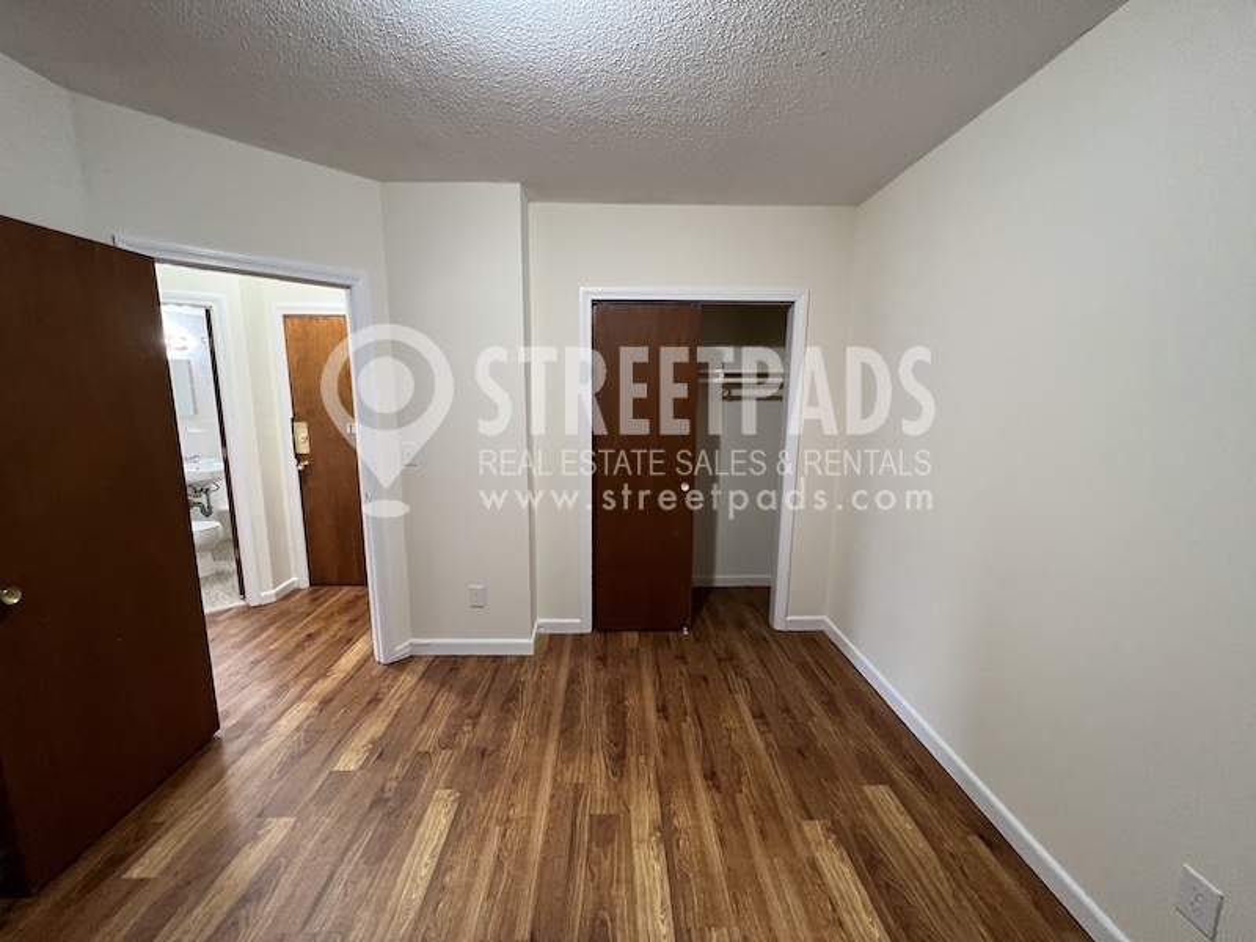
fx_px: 472
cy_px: 471
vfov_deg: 89.9
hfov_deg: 106.2
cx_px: 628
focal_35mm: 13
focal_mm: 1.57
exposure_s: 1/60
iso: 320
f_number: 1.8
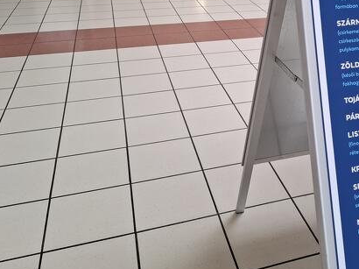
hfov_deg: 44.1
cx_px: 276
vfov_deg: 34.2
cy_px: 59
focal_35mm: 41
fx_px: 425
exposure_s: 1/100
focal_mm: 5.54
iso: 80
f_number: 1.8
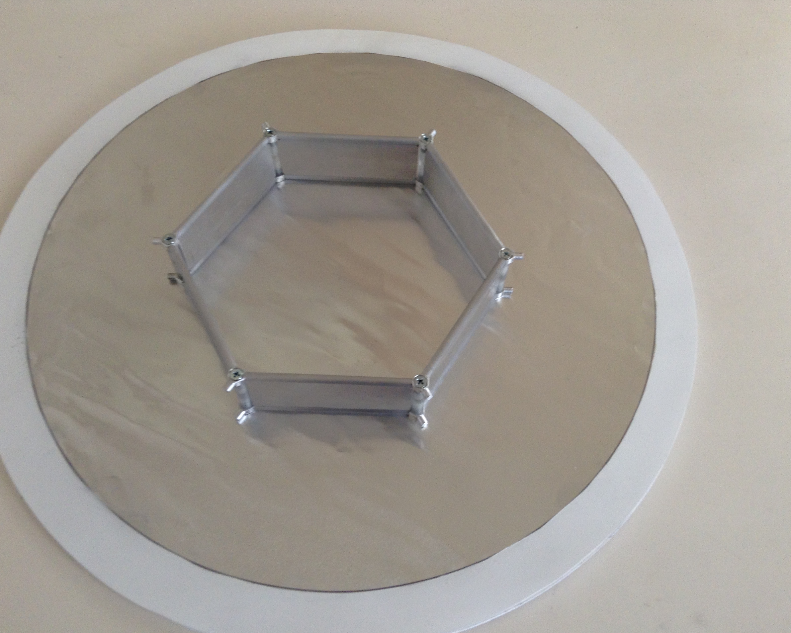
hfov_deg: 51.5
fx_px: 819
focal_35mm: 35
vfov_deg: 42.2
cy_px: 317
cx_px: 391
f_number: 2.4
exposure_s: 1/24
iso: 50
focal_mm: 3.3
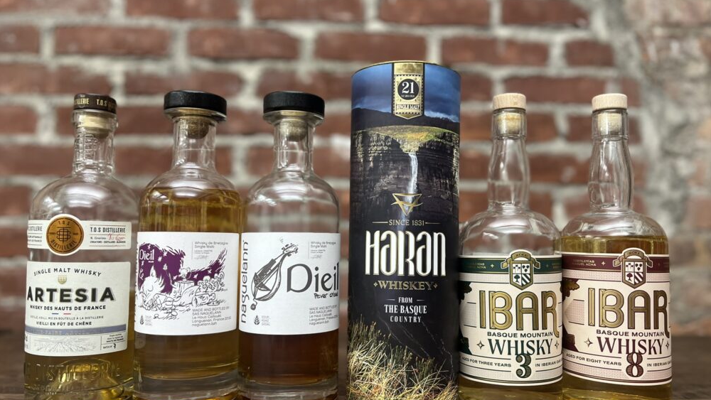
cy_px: 213
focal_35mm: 29
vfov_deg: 40.2
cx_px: 362
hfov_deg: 66.0
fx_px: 547
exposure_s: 1/60
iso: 160
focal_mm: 5.7
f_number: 1.5
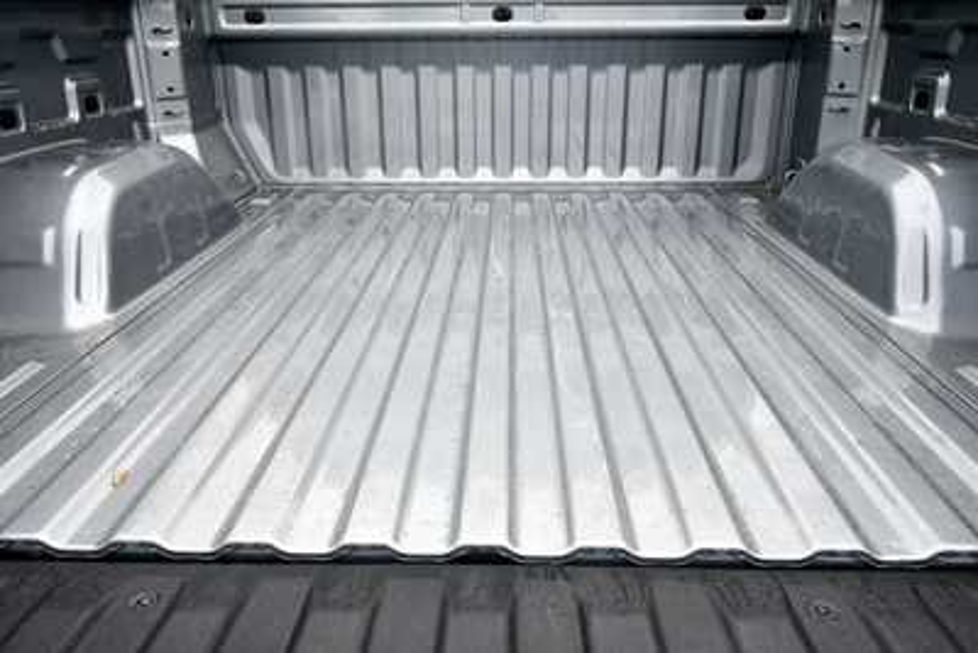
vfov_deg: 43.6
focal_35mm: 30
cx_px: 489
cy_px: 326
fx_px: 815
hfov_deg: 61.9
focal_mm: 20
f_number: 5.6
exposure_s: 1/250
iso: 720
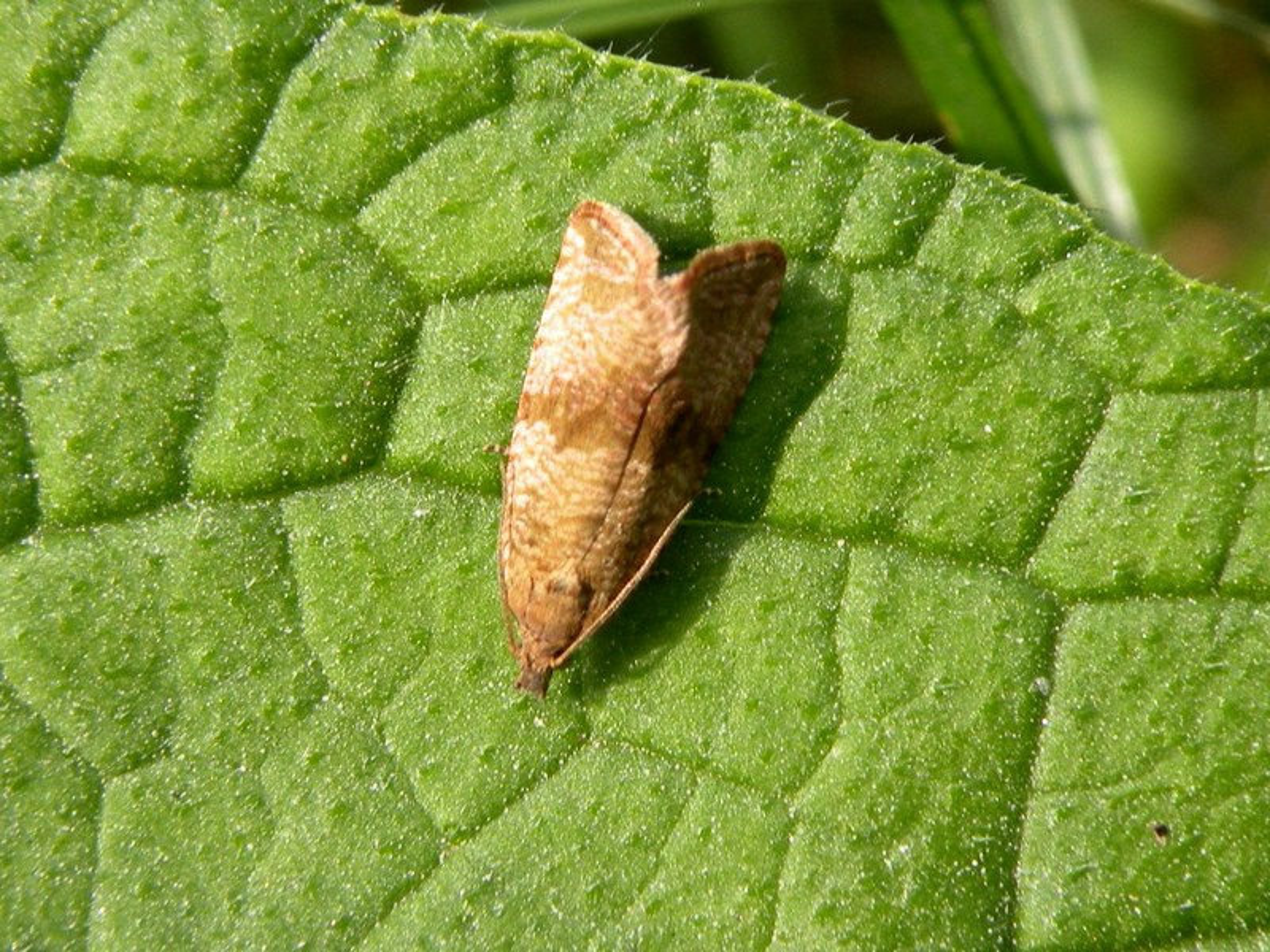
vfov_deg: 26.1
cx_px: 635
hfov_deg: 34.3
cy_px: 476
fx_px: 2055
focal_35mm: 56
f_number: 4.5
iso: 64
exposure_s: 1/129
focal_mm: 9.8
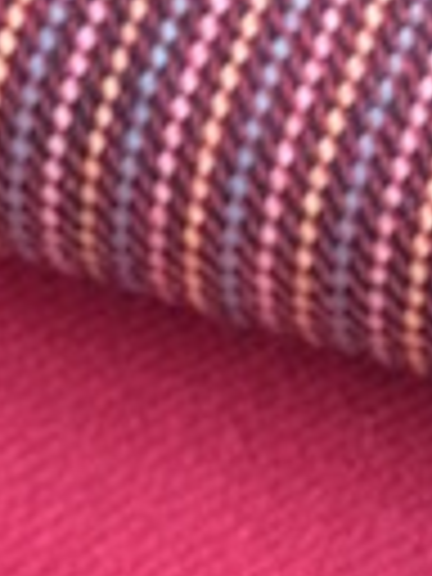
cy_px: -756
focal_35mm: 373
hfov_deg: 3.9
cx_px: 1199
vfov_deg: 5.2
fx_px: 6207
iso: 100
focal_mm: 6.76
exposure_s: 1/121
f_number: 1.78
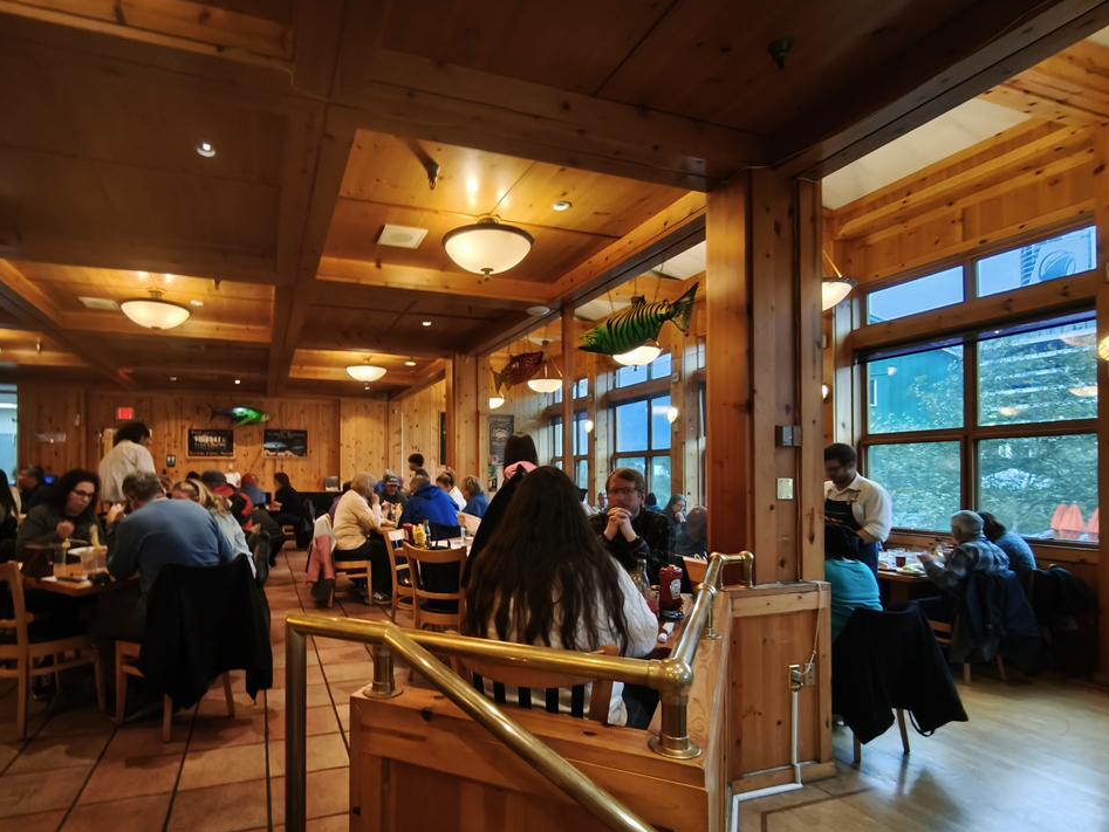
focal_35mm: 19
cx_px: 457
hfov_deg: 83.8
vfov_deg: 68.3
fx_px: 609
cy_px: 480
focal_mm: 1.91
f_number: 2.2
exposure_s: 1/24
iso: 1000
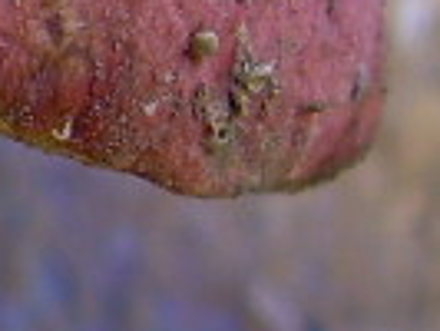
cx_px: -804
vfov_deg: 5.1
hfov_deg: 6.3
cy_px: 89
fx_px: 3728
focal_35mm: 293
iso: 50
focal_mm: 6.3
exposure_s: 1/65.4
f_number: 2.8
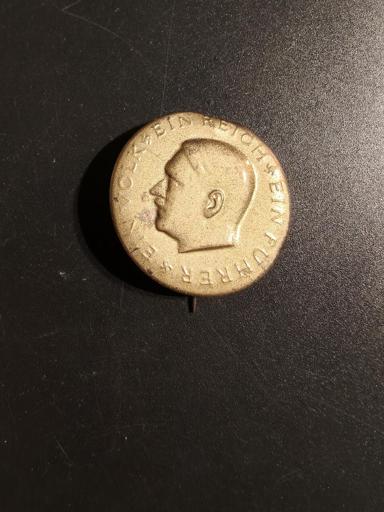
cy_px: 256
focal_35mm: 23
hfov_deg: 58.9
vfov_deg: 73.9
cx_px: 192
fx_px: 340
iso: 125
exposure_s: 1/100
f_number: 2
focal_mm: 2.32
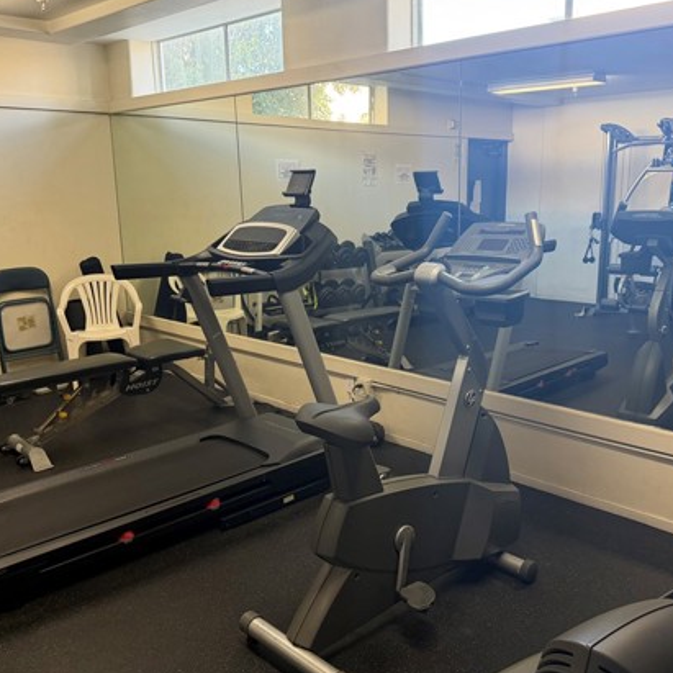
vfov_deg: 49.7
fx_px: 726
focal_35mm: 33
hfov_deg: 49.6
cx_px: 383
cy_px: 342
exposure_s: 1/74
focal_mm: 6.76
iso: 200
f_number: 1.78
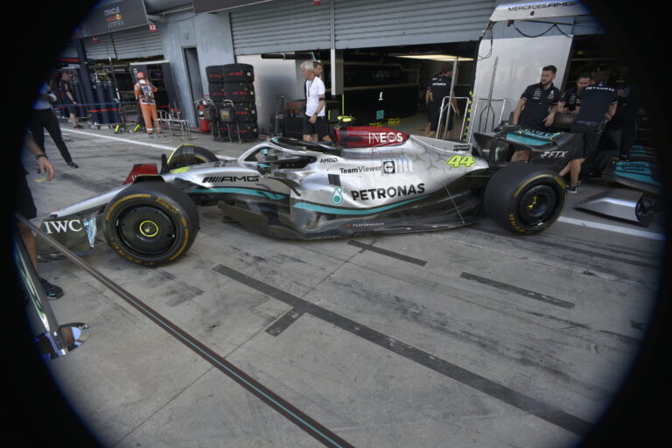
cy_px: 224
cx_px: 336
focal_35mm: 18
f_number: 9
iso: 400
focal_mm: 18
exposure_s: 1/320
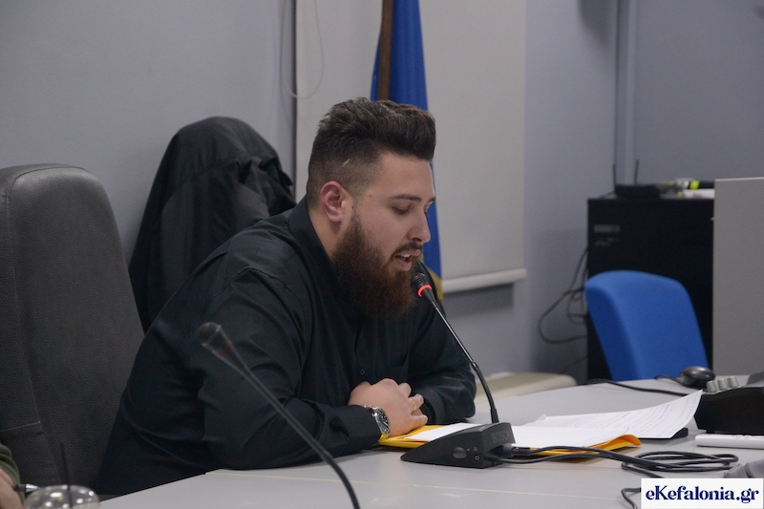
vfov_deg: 10.2
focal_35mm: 135
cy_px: 254
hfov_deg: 15.2
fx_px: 2864
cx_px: 382
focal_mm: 90
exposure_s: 1/50
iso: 1600
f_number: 5.6
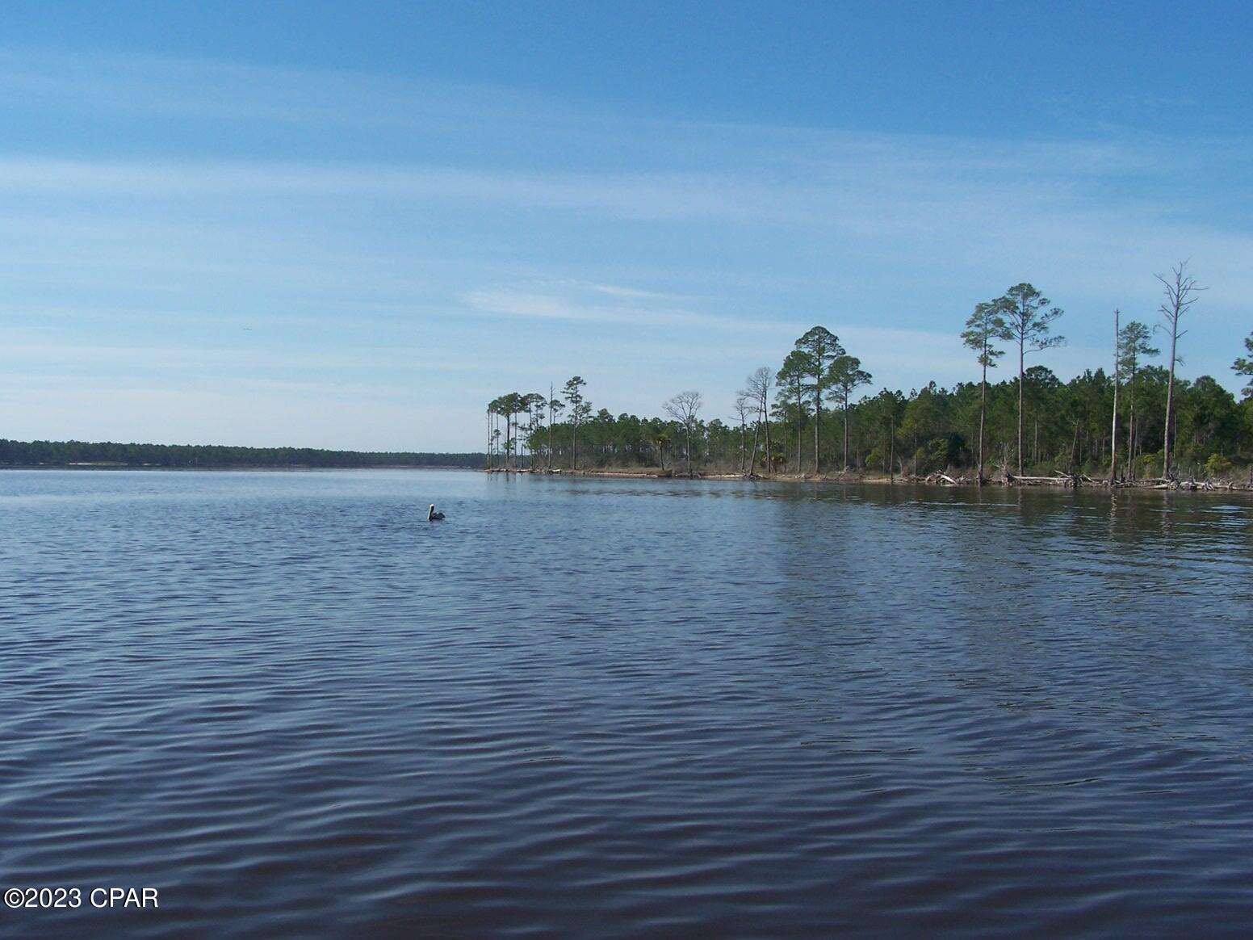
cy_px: 470
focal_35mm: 38
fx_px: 1375
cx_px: 626
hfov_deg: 49.0
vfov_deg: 37.7
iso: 80
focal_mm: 6.3
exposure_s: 1/500
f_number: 5.6
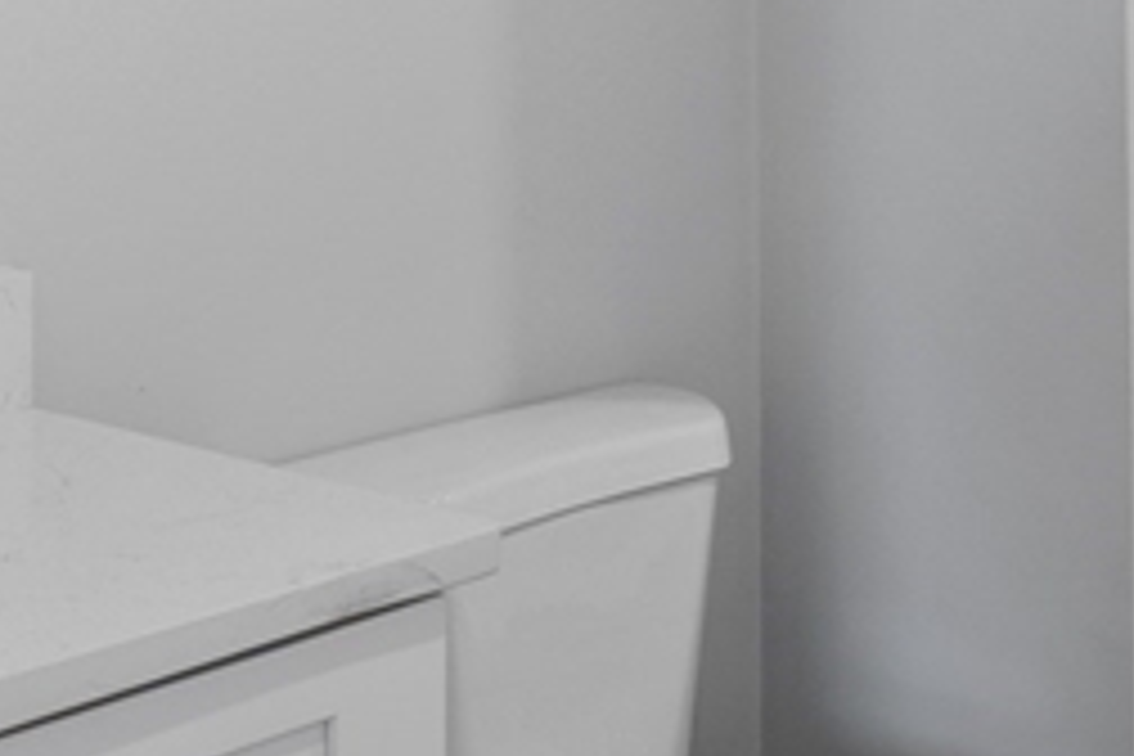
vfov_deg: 21.3
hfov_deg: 30.1
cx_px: 1188
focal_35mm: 61
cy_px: -47
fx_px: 1921
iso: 400
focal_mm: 10
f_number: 7.1
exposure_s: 1/2
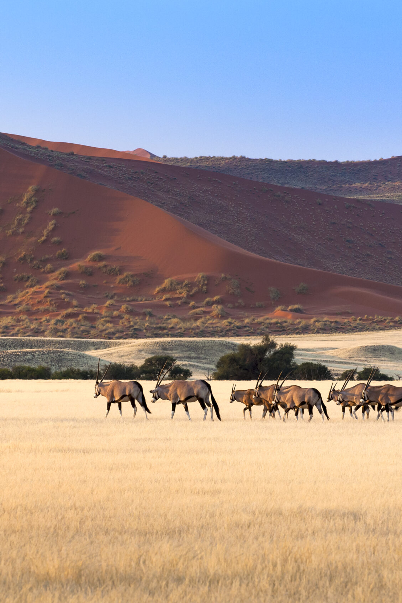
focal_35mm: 351
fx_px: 5875
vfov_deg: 5.9
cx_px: 126
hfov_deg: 3.9
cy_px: 302
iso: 200
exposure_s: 1/125
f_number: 11
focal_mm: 155
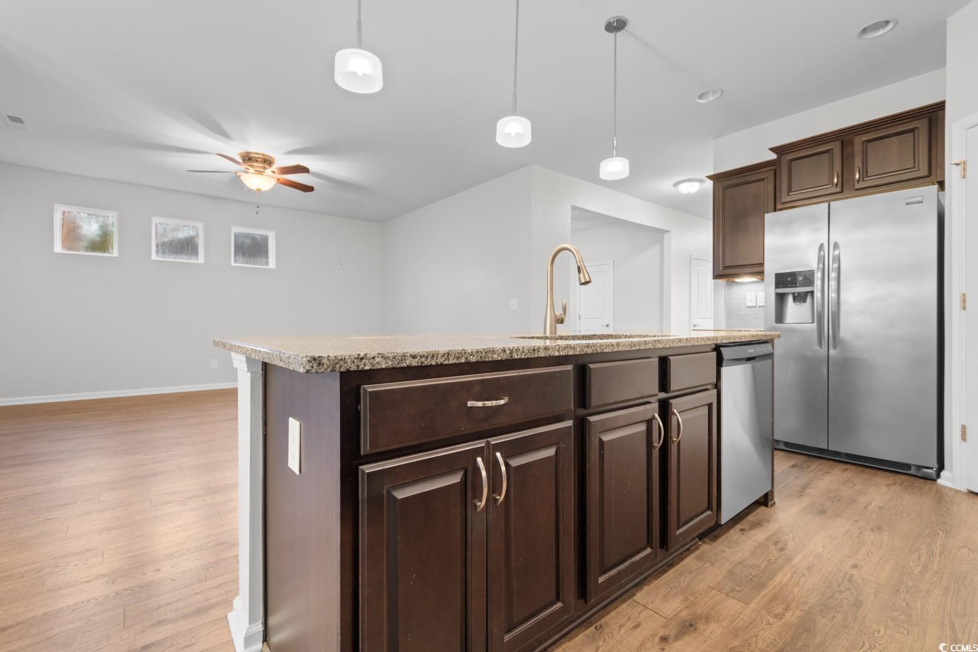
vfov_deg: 77.3
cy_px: 326
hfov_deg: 100.4
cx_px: 489
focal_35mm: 15
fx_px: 407
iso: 100
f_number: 4.5
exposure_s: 10
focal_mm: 10
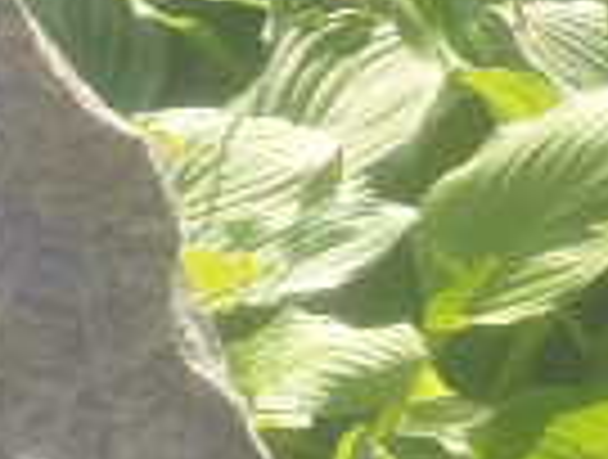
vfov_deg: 4.3
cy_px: 324
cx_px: -752
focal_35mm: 345
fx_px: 6076
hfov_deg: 5.6
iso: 100
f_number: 6.1
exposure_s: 1/125
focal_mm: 13.1
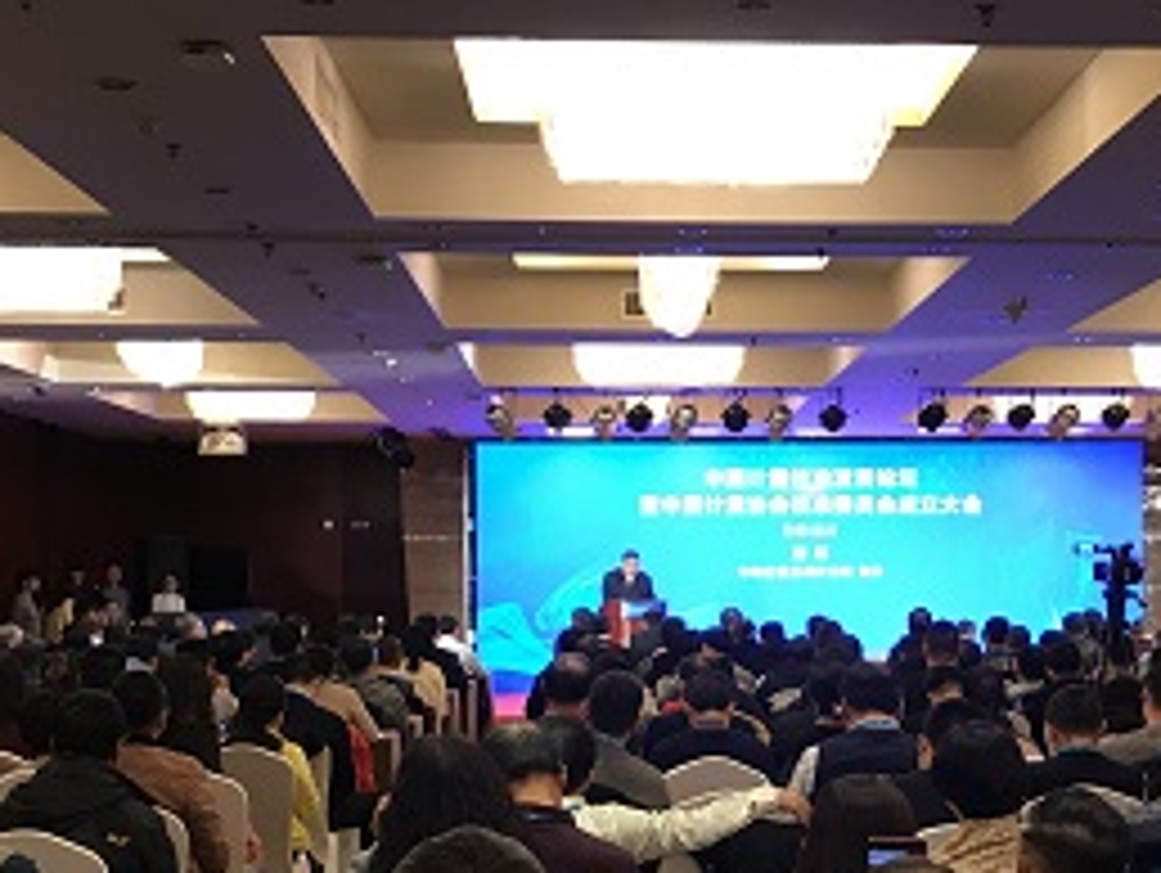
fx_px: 2182
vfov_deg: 22.5
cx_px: 760
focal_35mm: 65
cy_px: 616
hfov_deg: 29.6
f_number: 1.8
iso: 64
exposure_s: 1/17
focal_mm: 3.99
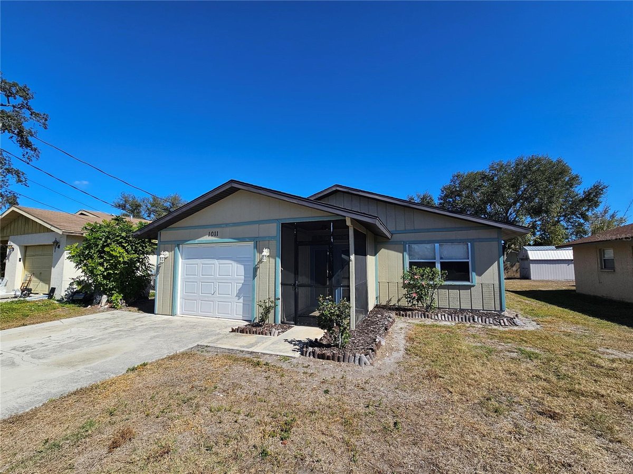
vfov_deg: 89.9
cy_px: 237
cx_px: 316
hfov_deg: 106.2
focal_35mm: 13
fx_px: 238
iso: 50
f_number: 2.2
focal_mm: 2.2
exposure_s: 1/2890
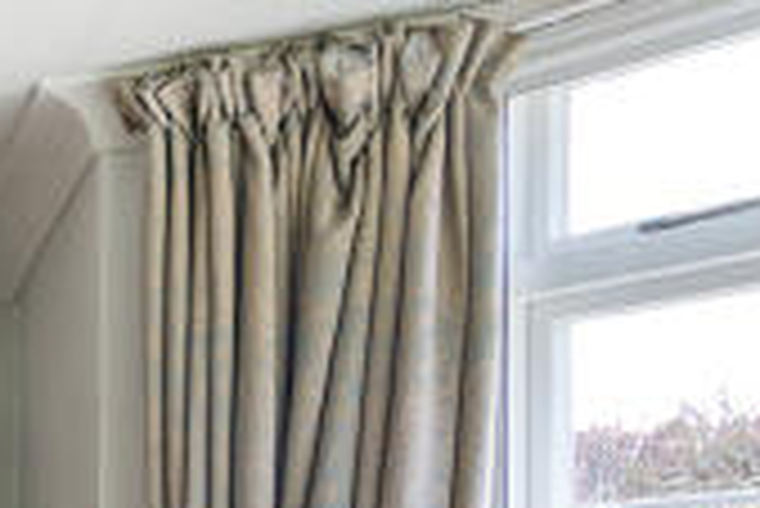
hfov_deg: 13.3
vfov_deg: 13.2
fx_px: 2049
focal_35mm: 97
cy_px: 816
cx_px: -1210
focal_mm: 16
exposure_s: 1/6
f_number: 8
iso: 320
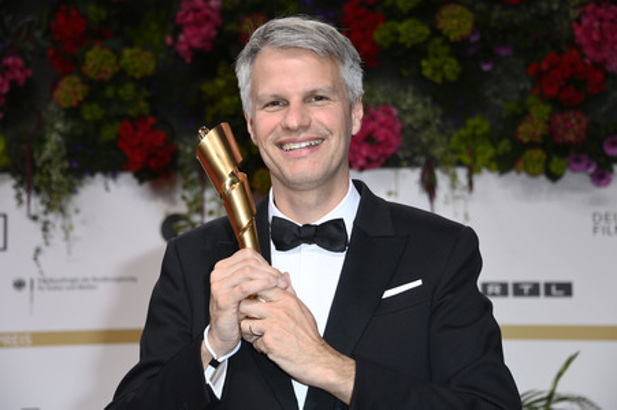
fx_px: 1541
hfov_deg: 22.6
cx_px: 308
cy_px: 205
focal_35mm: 90
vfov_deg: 15.2
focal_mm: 90
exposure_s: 1/200
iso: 500
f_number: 5.6
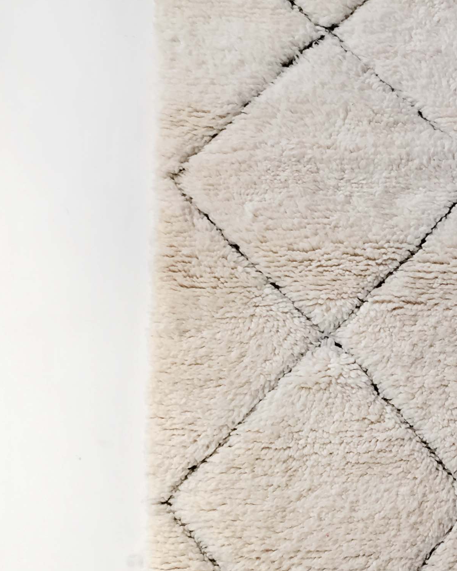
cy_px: 341
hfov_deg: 23.5
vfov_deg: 30.4
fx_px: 1048
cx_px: 468
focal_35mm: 62
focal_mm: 4.15
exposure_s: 1/33
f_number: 2.2
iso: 40
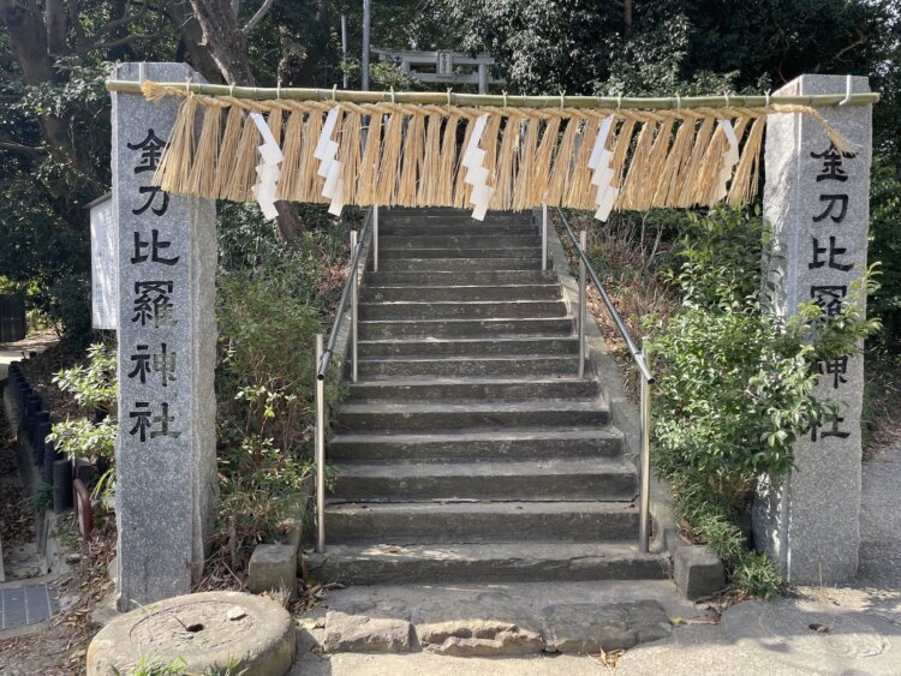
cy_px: 338
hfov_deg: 67.3
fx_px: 677
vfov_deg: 53.1
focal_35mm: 26
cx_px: 450
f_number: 1.6
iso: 32
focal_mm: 4.2
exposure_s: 1/662
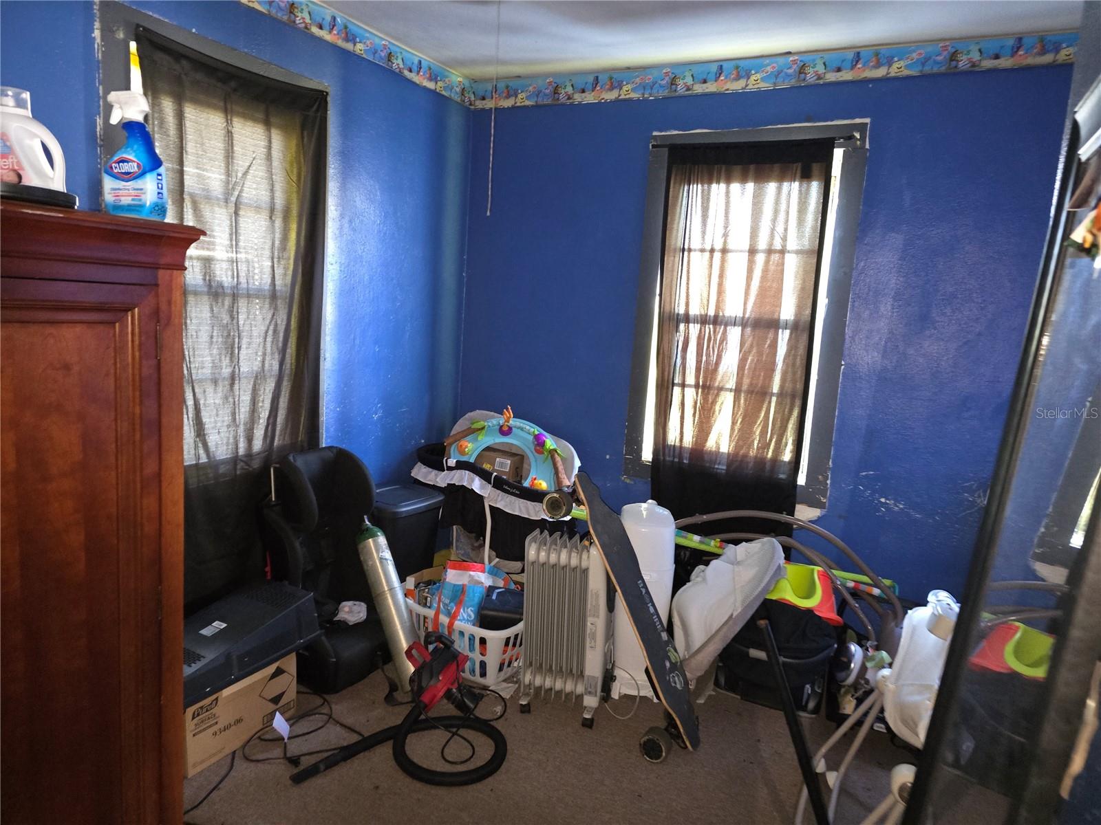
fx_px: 732
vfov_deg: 58.9
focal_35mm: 23
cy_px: 412
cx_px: 550
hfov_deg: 73.9
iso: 1250
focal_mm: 6.3
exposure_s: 1/8
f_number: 1.7
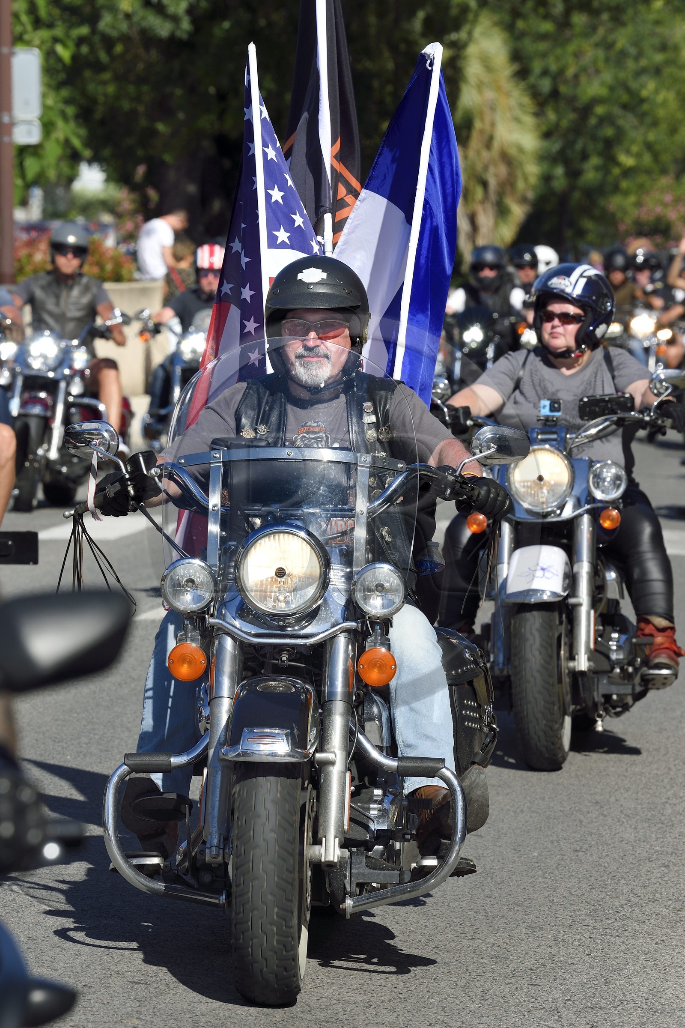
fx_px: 5708
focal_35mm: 200
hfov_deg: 6.9
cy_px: 514
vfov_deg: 10.3
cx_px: 342
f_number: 10
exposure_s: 1/500
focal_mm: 200
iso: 200
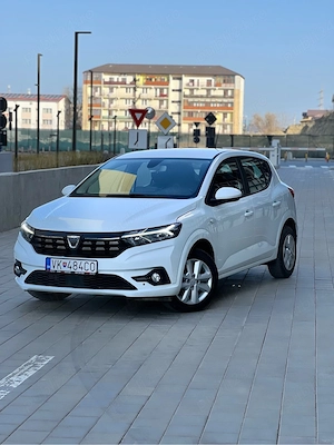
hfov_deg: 19.1
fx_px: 991
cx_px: 167
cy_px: 222
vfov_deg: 25.3
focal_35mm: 77
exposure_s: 1/281
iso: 25
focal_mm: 9
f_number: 2.8
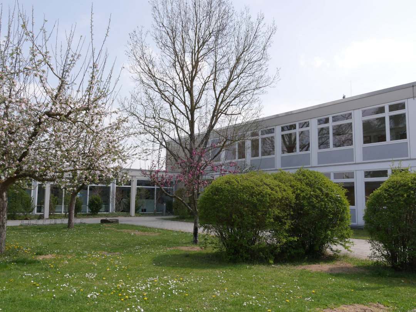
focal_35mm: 30
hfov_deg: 59.9
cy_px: 156
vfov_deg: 46.8
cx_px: 208
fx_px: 361
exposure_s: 1/320
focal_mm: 15
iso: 200
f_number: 7.1
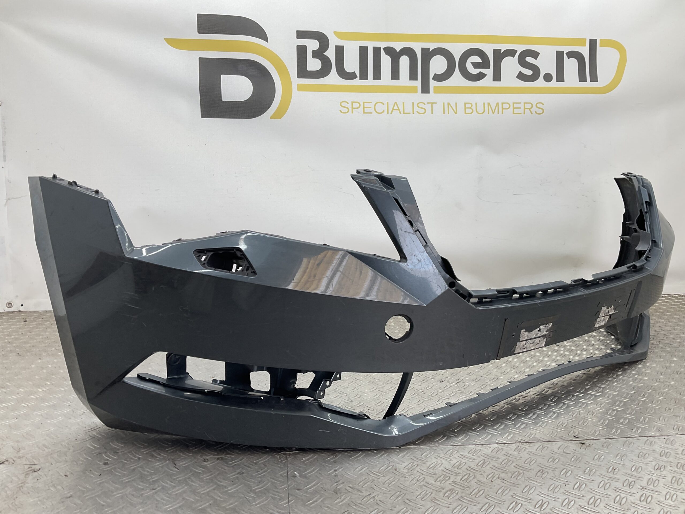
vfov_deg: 48.2
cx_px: 342
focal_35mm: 29
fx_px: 574
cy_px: 257
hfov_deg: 61.7
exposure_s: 1/100
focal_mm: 3
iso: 20
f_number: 1.8
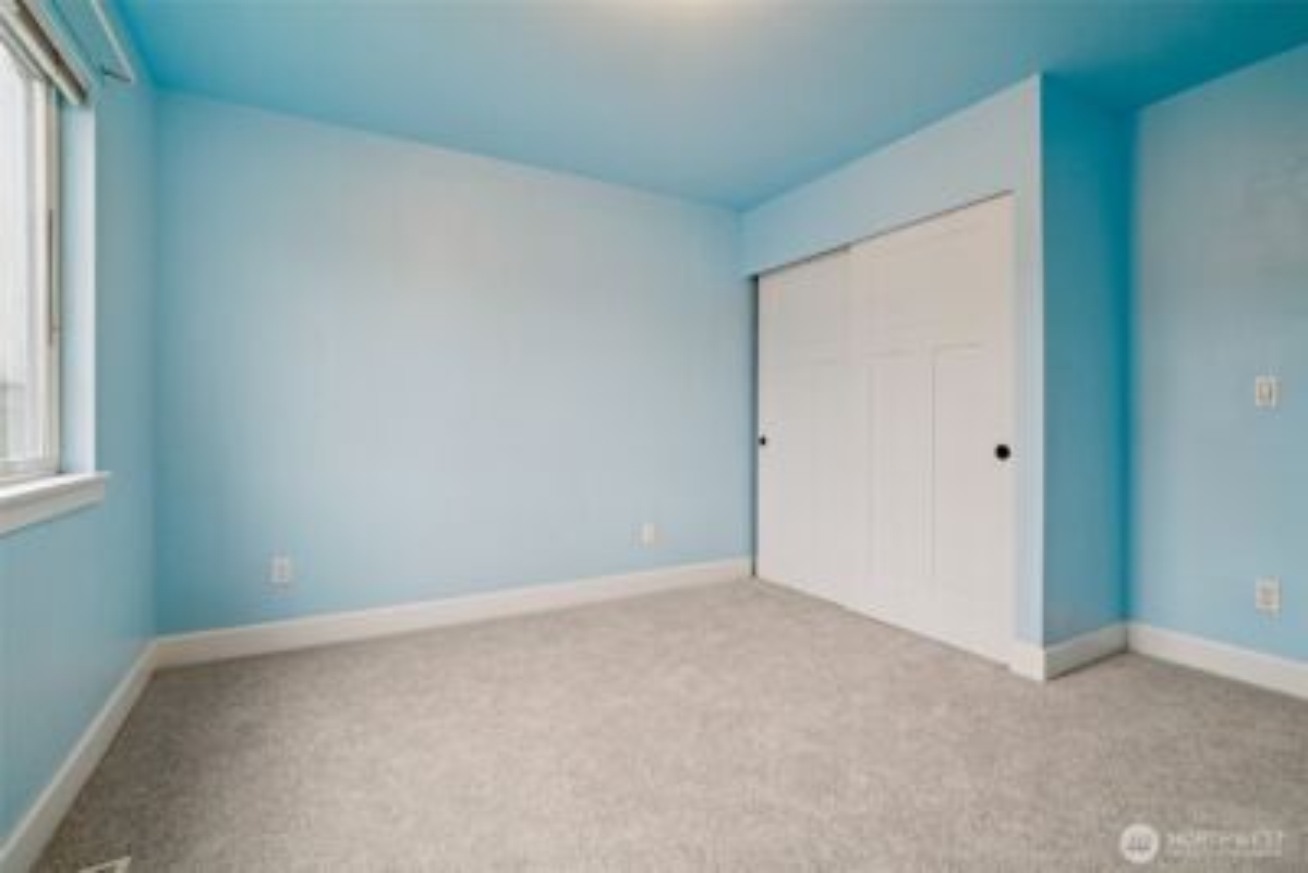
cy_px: 436
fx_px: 582
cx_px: 654
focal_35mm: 16
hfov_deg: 96.7
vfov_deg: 73.8
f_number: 8
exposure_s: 1/50
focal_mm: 16
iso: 1600
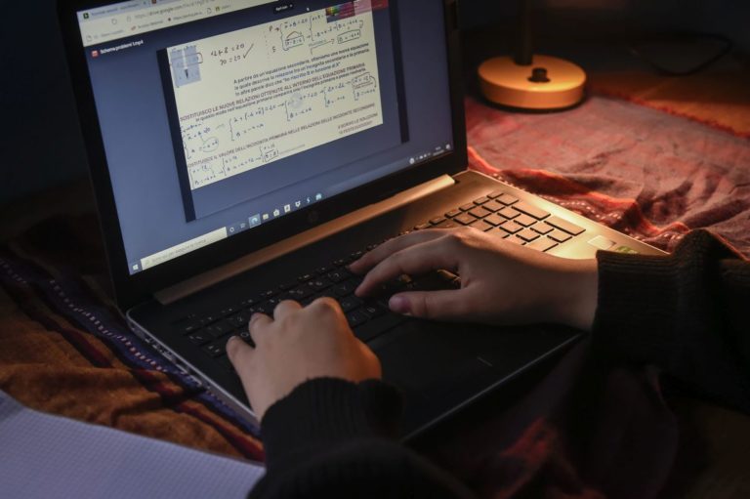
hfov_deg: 39.6
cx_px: 375
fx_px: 1041
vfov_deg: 27.0
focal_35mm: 50
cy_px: 250
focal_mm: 50
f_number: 5
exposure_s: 1/100
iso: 2500
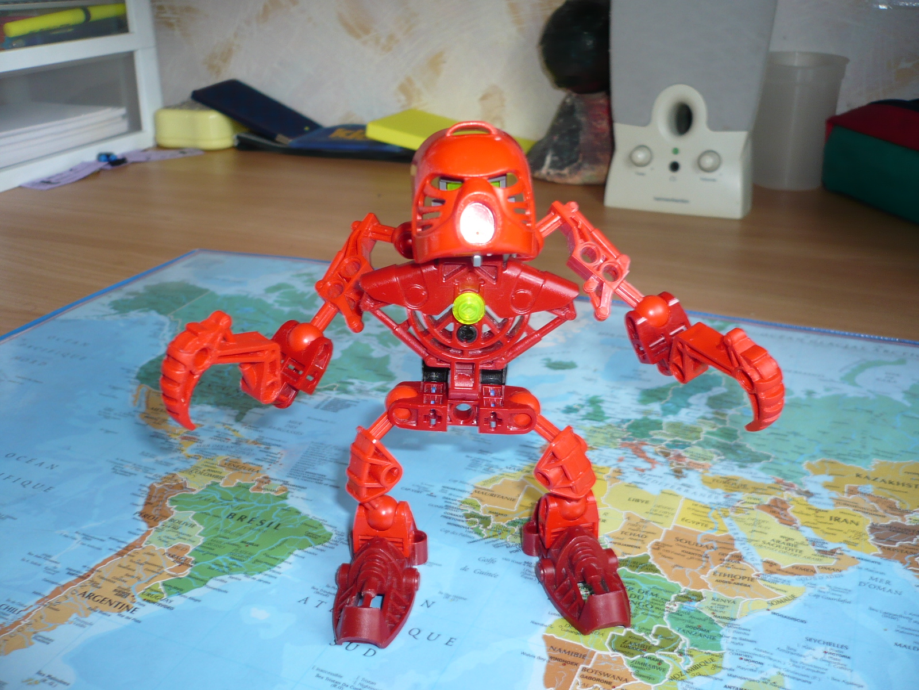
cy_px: 345
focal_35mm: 35
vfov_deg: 40.7
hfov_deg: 52.6
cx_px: 460
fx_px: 929
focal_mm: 5.8
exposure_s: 1/30
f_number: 2.8
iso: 100
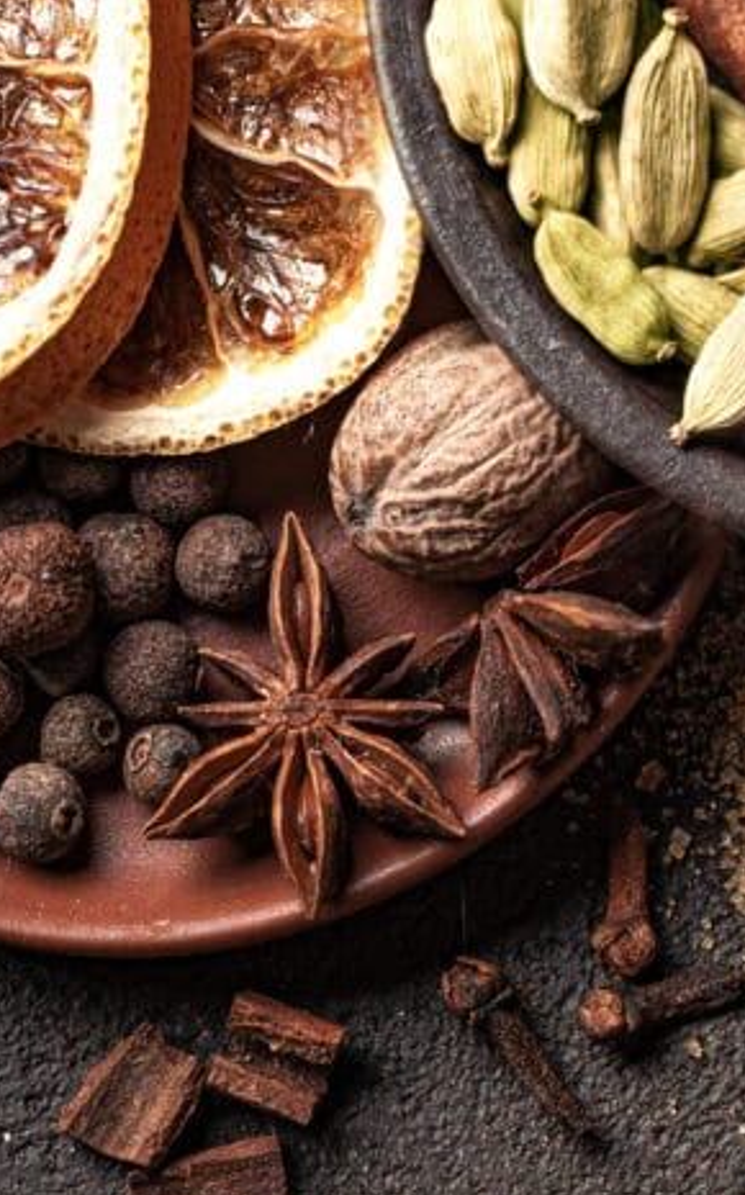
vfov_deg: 8.9
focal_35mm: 236
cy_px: 380
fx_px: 7679
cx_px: 889
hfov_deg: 5.5
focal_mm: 105
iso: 100
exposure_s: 1/160
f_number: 8
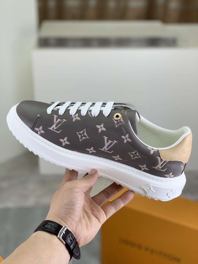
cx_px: 99
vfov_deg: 36.8
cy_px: 132
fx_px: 397
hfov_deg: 28.0
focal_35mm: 52
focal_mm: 6
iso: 16
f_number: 2.4
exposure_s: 1/114
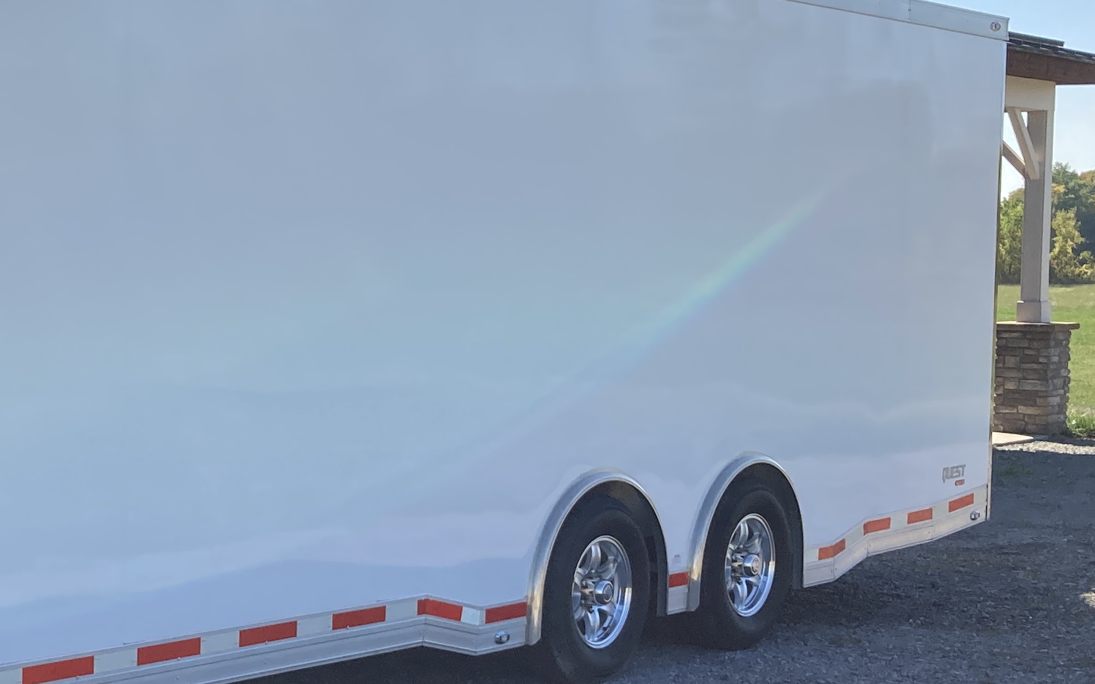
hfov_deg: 26.6
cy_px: 440
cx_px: 108
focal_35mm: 75
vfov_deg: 17.3
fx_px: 2238
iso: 20
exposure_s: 1/1312
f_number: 1.8
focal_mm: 3.99
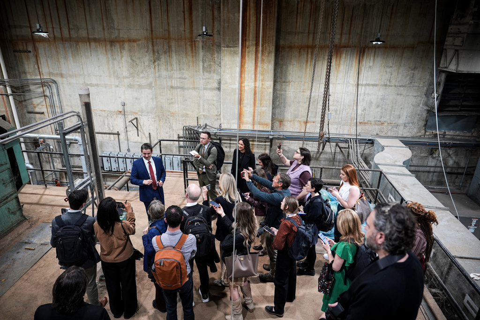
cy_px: 160
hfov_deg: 73.8
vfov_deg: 53.1
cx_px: 240
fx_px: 320
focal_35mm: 24
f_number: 2.8
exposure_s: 1/320
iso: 800
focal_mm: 24
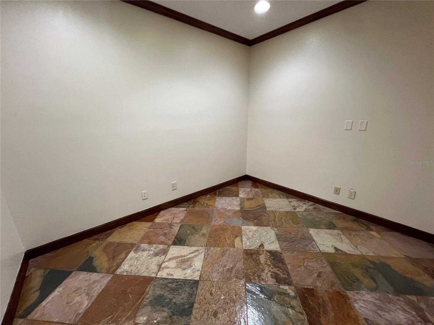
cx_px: 217
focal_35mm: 13
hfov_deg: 106.2
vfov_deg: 89.9
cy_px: 162
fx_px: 163
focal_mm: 1.57
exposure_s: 1/60
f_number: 1.8
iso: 200
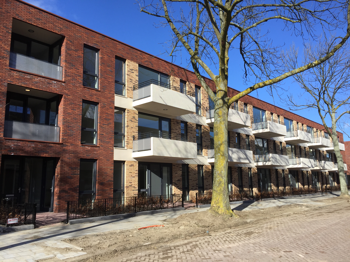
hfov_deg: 61.7
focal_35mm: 29
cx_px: 175
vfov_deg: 48.2
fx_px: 293
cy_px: 131
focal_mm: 4.15
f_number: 2.2
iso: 32
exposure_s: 1/1364
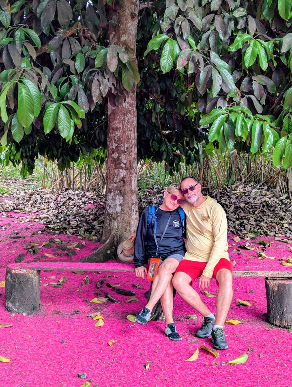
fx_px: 538
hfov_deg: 30.3
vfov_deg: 39.6
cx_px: 146
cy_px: 194
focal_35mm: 48
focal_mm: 6.81
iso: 49
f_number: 1.85
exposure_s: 1/175
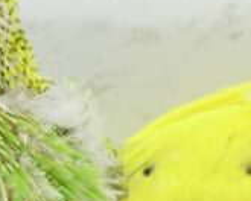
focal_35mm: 197
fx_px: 1463
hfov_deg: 9.7
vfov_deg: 7.8
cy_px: 161
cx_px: -40
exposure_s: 1/100
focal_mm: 5.96
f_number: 1.6
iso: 64
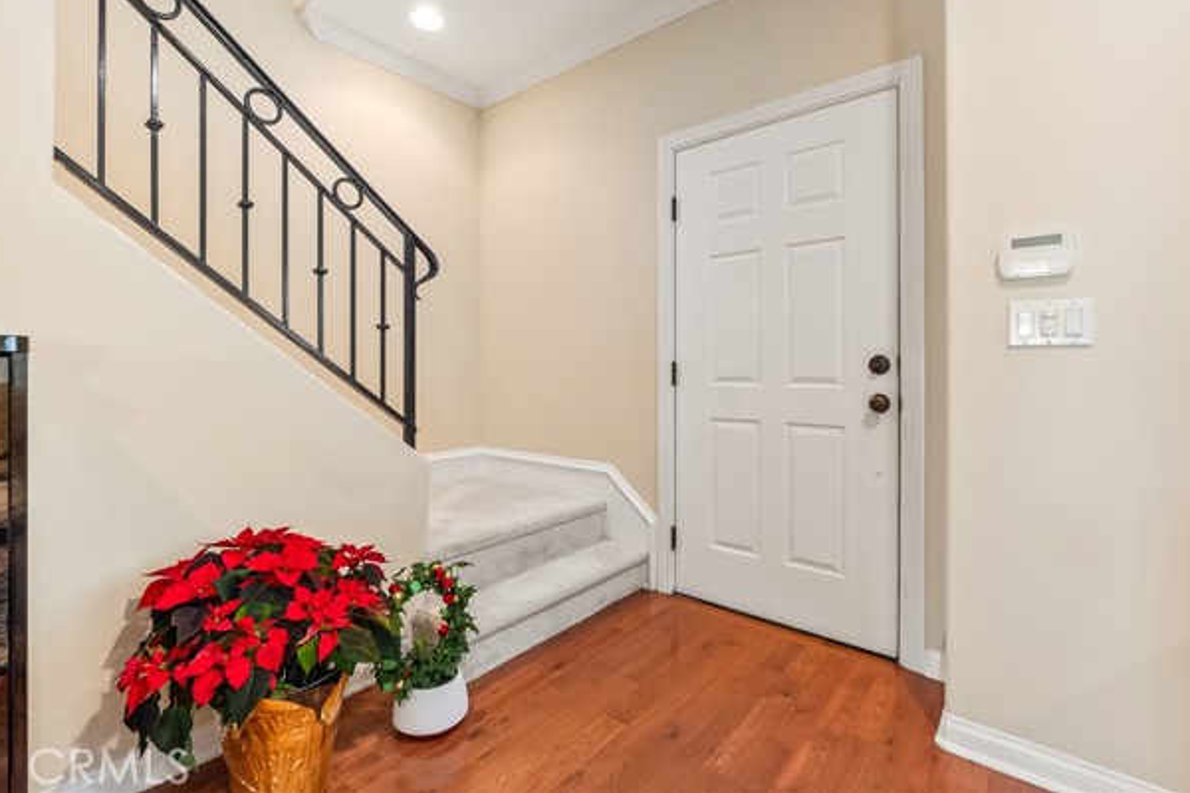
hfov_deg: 96.7
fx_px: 529
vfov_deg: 73.7
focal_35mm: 16
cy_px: 372
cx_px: 591
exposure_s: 1/5
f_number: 8
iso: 400
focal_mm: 10
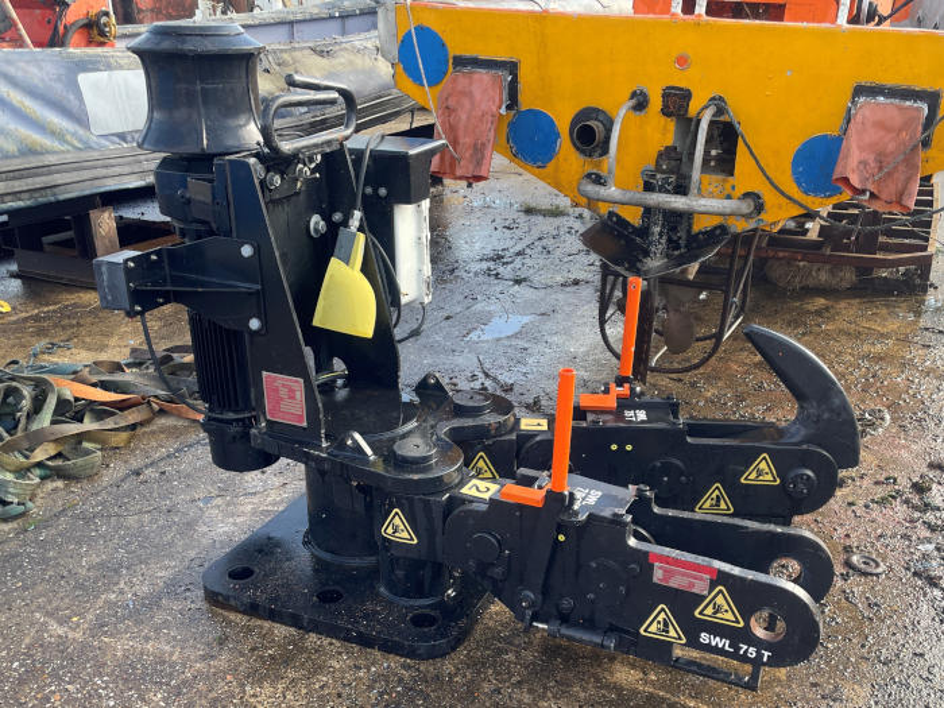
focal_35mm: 26
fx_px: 709
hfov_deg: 67.3
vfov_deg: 53.1
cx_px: 472
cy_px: 354
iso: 32
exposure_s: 1/299
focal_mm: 4.2
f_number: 1.6
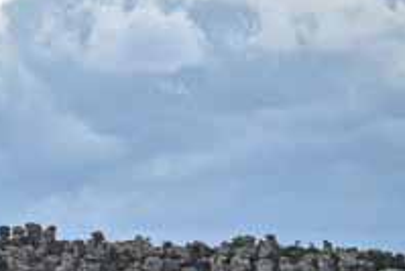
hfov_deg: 7.1
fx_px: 3163
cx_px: -405
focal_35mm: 281
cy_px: 458
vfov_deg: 4.8
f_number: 4
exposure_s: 1/80
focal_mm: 70
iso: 280
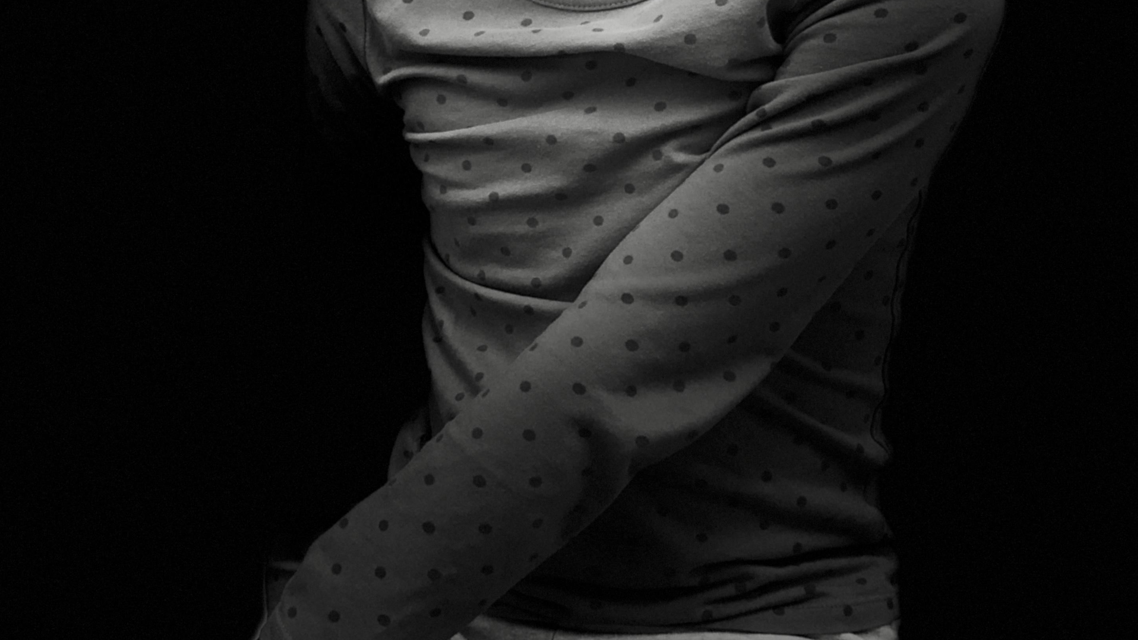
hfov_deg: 27.9
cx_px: 570
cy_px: -113
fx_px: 2293
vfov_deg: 15.4
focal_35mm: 76
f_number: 2.4
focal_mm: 6
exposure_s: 1/60
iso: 100
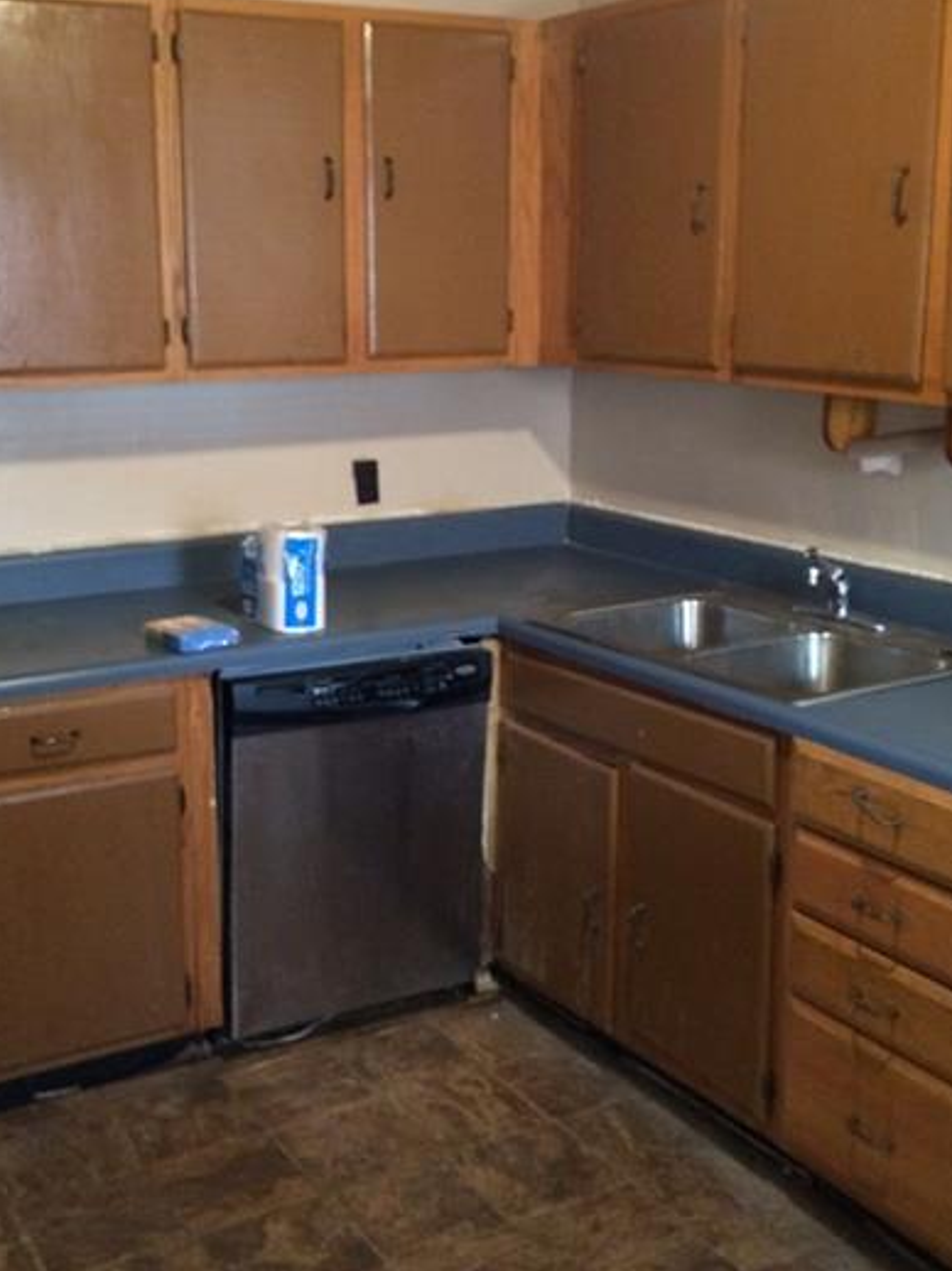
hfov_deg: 33.5
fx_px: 1578
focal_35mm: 43
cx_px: 420
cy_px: 609
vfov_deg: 43.9
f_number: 2.2
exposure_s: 1/15
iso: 320
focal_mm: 4.15
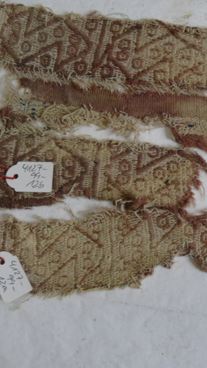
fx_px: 585
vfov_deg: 34.9
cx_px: 211
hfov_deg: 19.4
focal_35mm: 60
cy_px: 175
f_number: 2.8
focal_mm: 7.4
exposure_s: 1/30
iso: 100
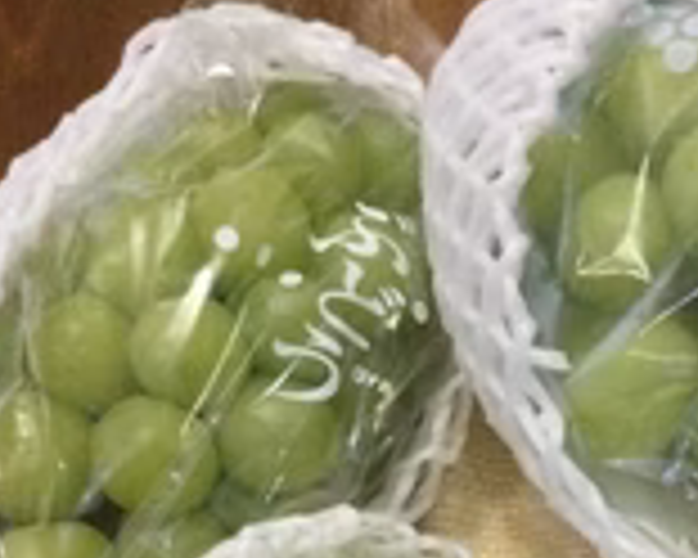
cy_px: 711
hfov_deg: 24.0
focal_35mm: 78
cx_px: 581
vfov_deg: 18.4
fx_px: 1611
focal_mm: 3.3
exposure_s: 1/20
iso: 200
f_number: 2.4
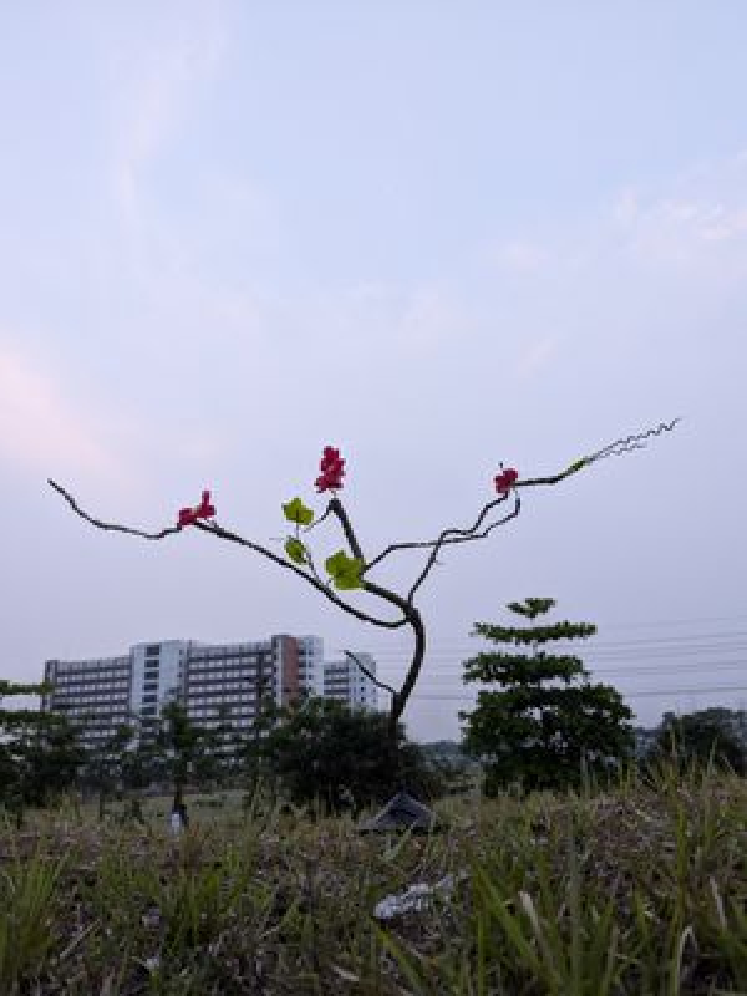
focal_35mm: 24
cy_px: 498
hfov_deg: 56.8
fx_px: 691
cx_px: 374
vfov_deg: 71.6
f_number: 1.85
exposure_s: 1/86.5
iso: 54
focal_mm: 6.81
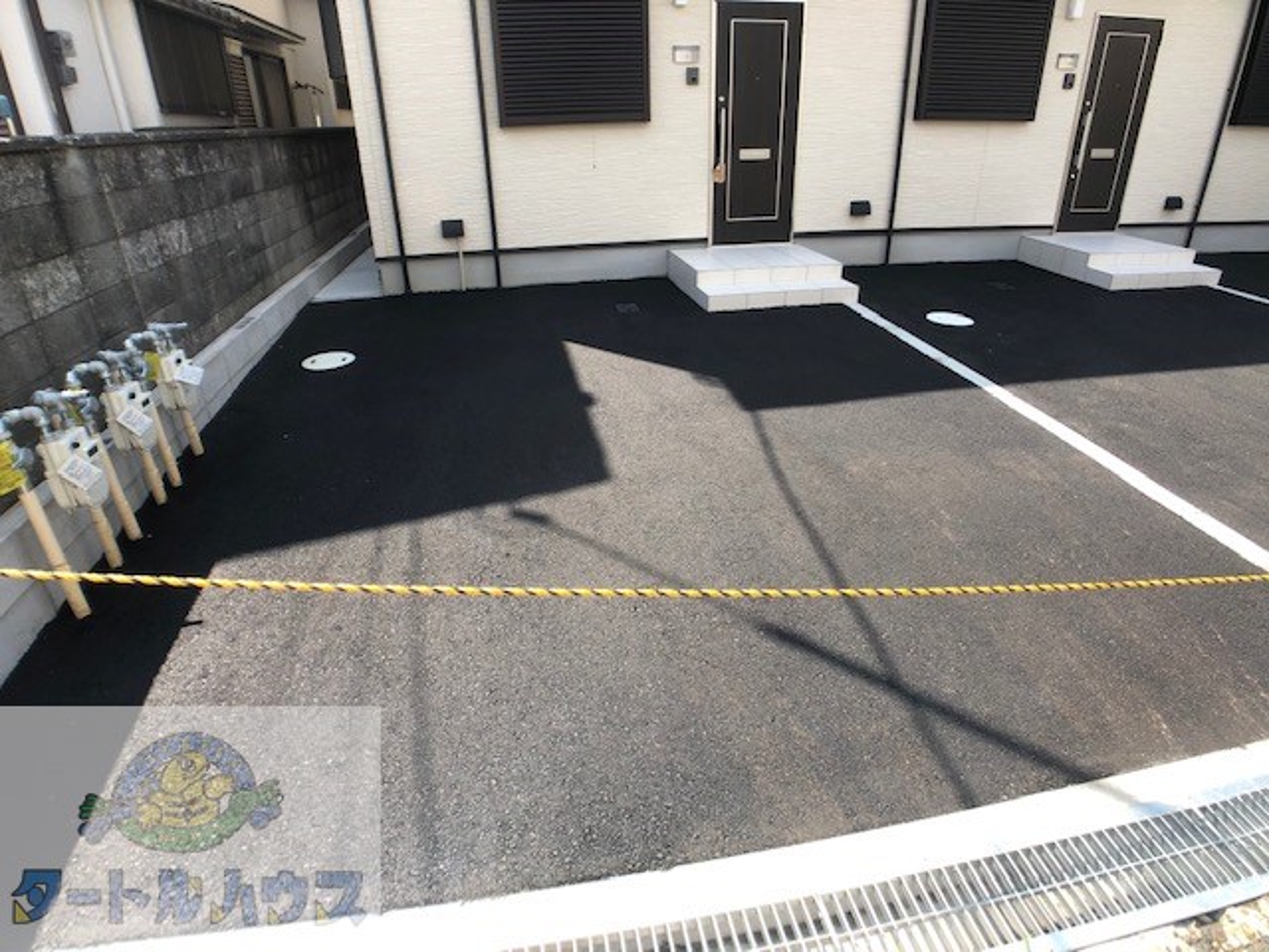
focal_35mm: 28
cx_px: 634
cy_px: 476
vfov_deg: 49.7
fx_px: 1026
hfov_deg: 63.4
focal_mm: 4
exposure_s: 1/506
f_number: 1.8
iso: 20
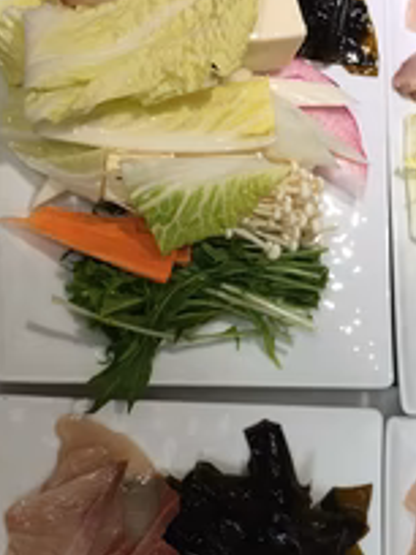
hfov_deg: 25.3
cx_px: 329
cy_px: 414
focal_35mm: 57
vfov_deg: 33.1
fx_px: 913
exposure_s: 1/30
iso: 80
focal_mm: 4.15
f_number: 2.2
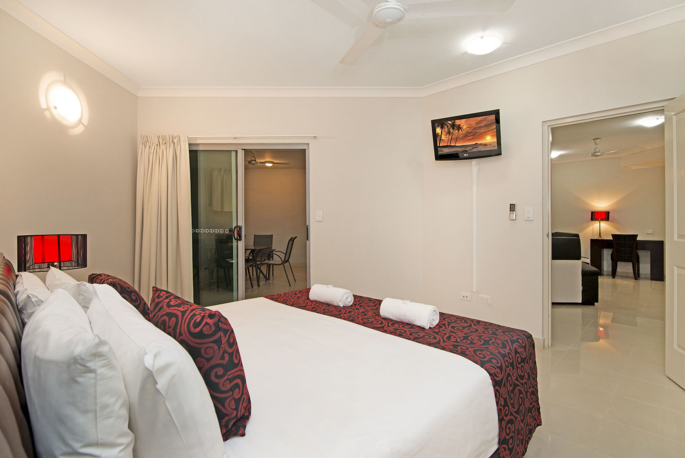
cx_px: 342
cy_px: 229
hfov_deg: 96.7
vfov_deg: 73.8
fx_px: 305
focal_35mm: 16
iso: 400
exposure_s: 1/13
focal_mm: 16
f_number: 8
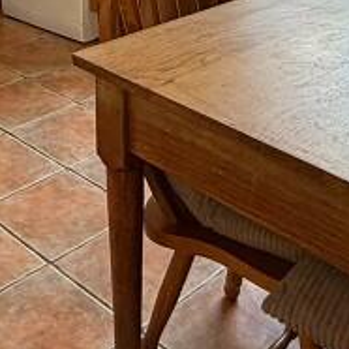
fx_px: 776
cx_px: 116
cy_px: -96
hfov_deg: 25.2
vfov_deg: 22.8
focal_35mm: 68
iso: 80
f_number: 2.2
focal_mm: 2.22
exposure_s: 1/100
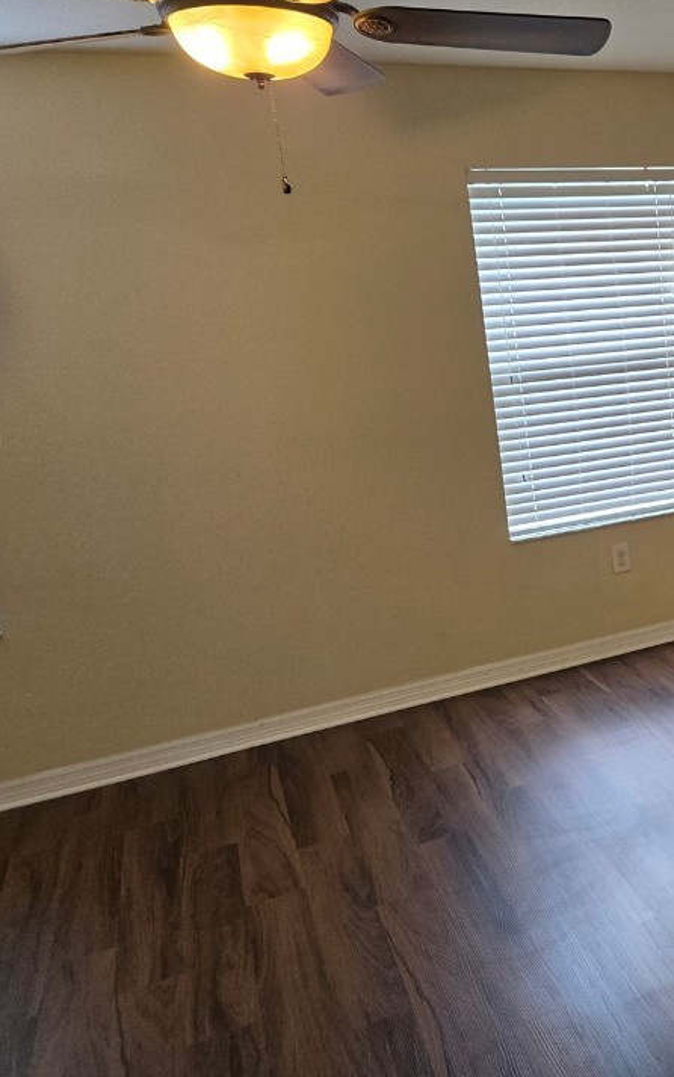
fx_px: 1028
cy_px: 509
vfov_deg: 55.3
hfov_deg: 31.9
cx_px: 748
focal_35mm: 35
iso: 160
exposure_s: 1/120
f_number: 1.8
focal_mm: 5.4
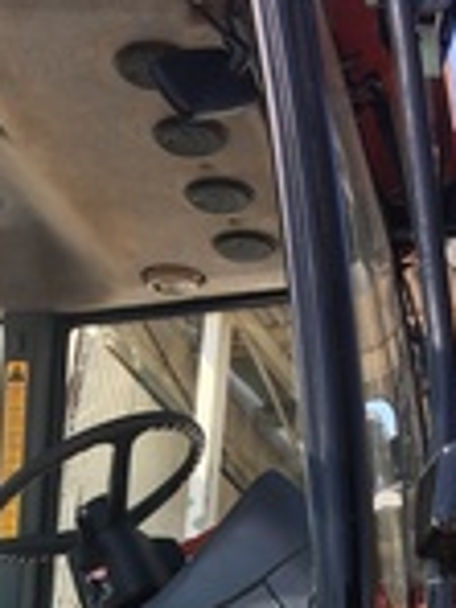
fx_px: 1423
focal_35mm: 81
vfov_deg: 22.3
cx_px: 10
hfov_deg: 17.8
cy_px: 731
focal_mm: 4.15
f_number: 2.2
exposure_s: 1/398
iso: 25
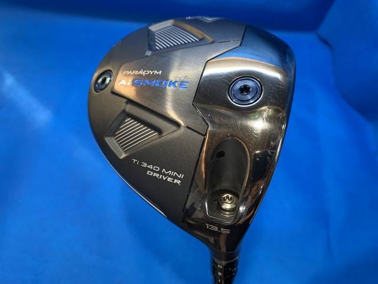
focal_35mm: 26
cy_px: 142
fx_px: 284
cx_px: 189
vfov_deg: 53.1
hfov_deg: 67.3
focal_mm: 4.25
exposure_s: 1/60
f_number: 1.8
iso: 100
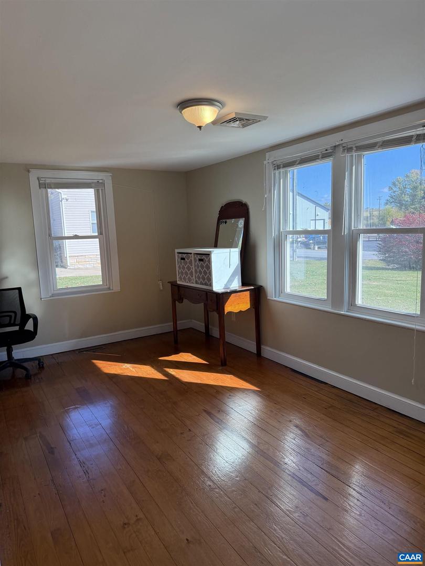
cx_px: 212
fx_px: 393
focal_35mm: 24
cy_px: 283
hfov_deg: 56.8
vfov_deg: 71.6
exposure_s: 1/365
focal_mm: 6.76
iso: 100
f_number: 1.78
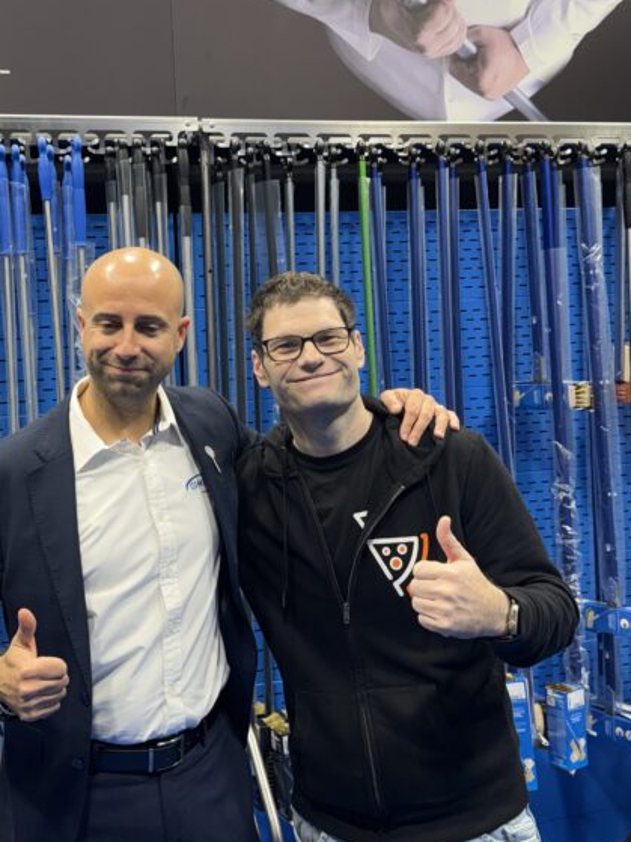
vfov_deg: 42.8
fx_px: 1070
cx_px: 193
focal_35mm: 44
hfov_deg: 32.5
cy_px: 355
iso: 80
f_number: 1.78
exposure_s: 1/100
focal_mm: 6.76
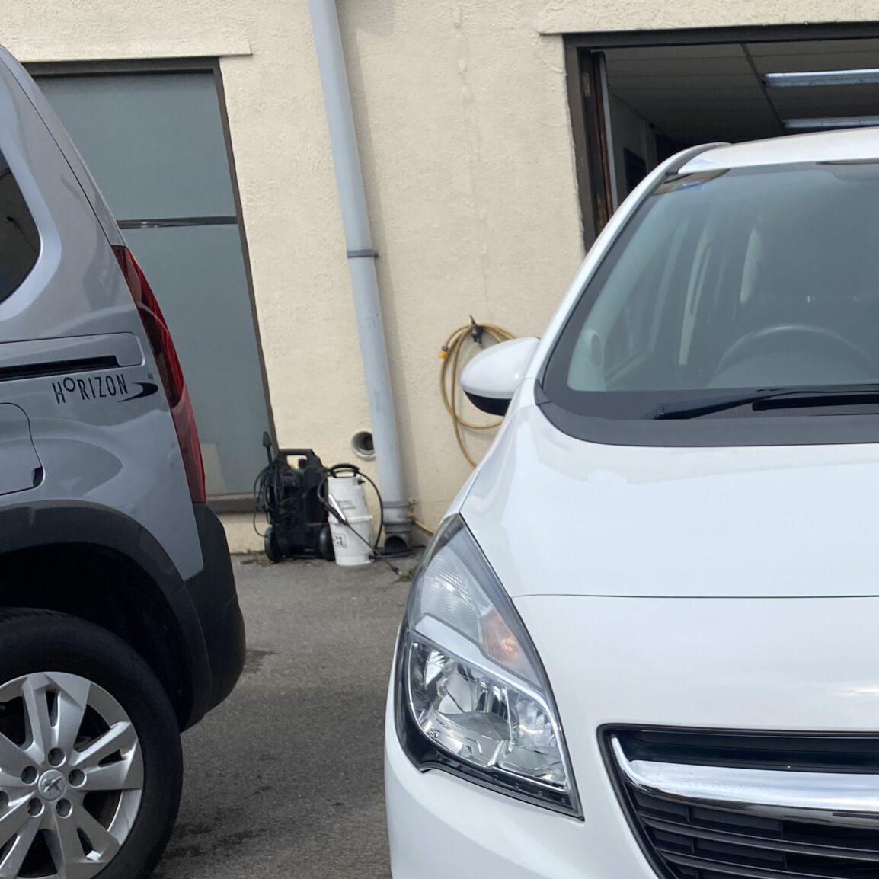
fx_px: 1465
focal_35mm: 51
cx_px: 963
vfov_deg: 32.9
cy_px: 630
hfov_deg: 30.0
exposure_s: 1/5236
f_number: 1.8
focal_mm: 4.25
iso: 32
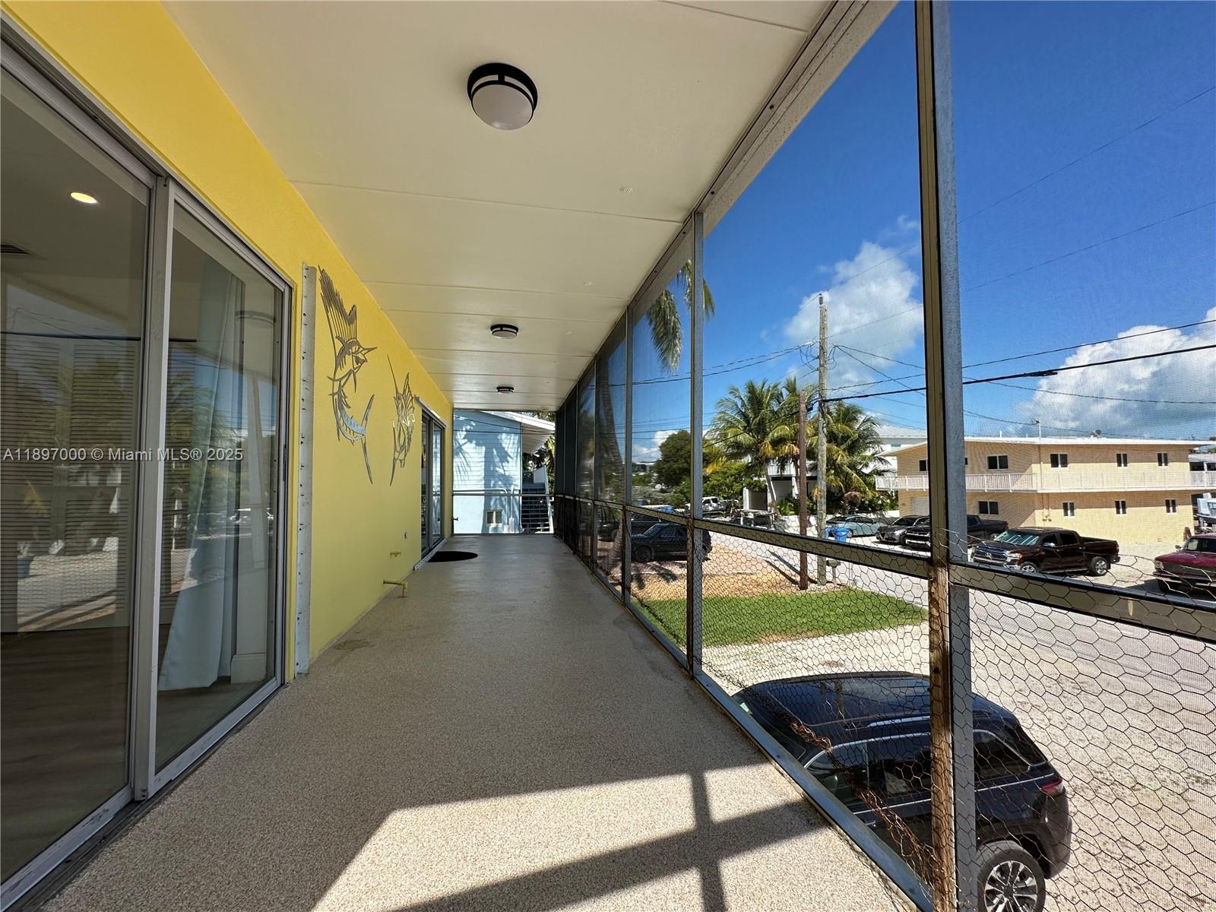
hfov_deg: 102.1
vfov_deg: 85.7
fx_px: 492
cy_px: 456
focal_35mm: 14
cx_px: 608
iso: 40
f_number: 2.2
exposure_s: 1/855
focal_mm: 2.22
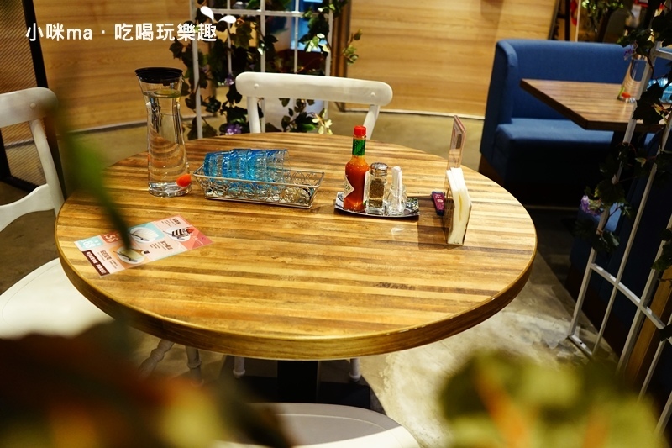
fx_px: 523
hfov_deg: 65.5
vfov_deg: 46.4
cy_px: 224
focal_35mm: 28
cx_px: 336
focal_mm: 28
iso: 1250
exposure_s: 1/60
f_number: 3.5
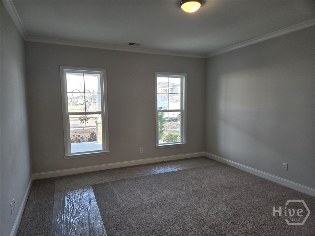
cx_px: 158
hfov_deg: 73.9
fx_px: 209
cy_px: 118
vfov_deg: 58.9
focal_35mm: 23
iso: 80
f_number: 1.8
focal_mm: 5.4
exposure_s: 1/120
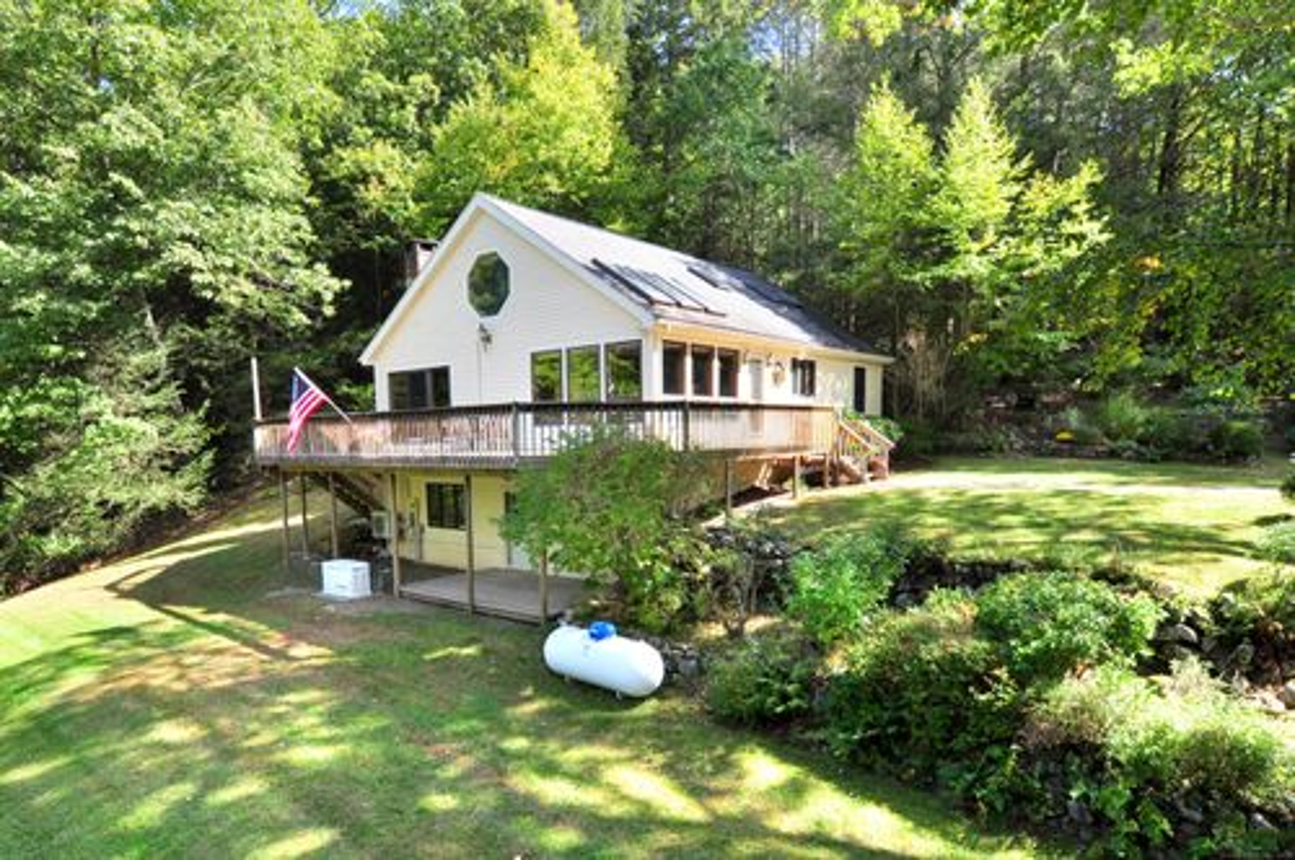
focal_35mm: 18
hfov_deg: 90.1
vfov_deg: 67.2
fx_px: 647
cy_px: 430
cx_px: 648
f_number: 9
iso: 640
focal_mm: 12
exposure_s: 1/250
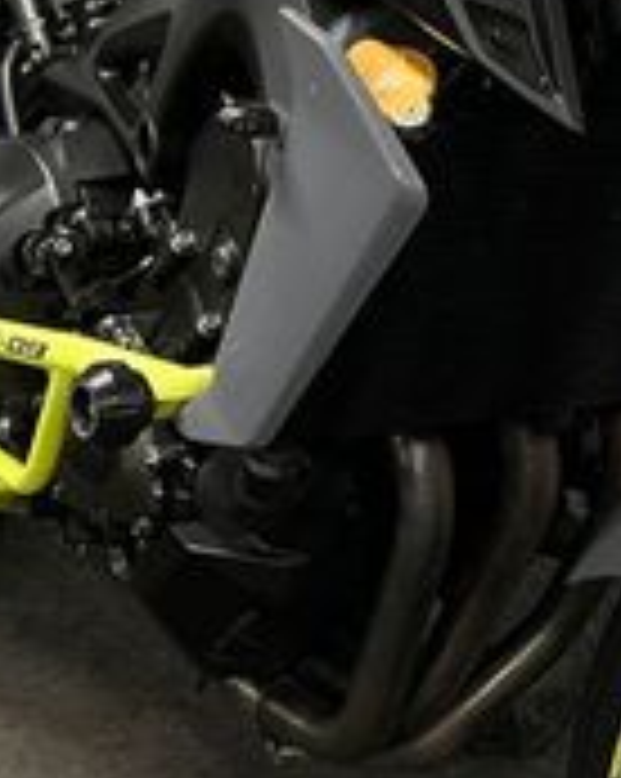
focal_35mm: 94
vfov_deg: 20.2
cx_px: 742
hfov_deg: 15.7
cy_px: 148
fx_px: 2163
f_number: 1.6
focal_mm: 5.1
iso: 100
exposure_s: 1/50
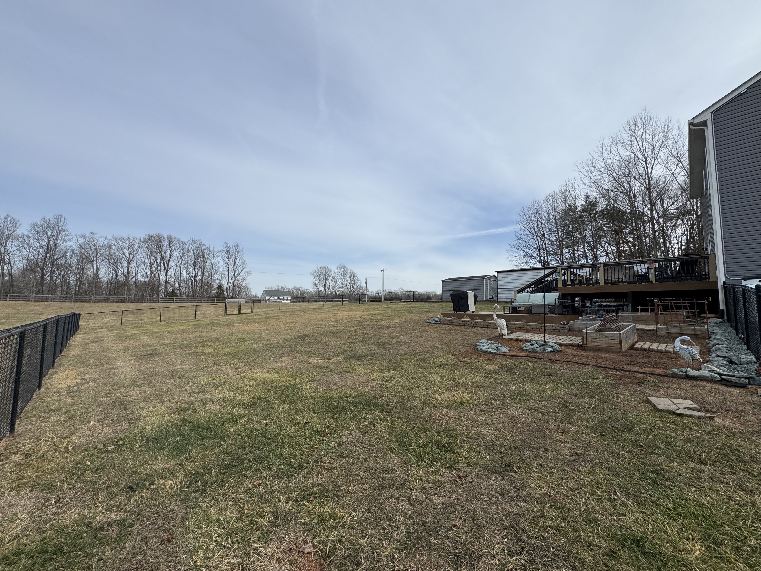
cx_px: 380
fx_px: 308
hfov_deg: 102.1
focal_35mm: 14
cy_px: 286
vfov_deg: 85.7
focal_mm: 2.22
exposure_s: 1/2584
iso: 50
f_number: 2.2
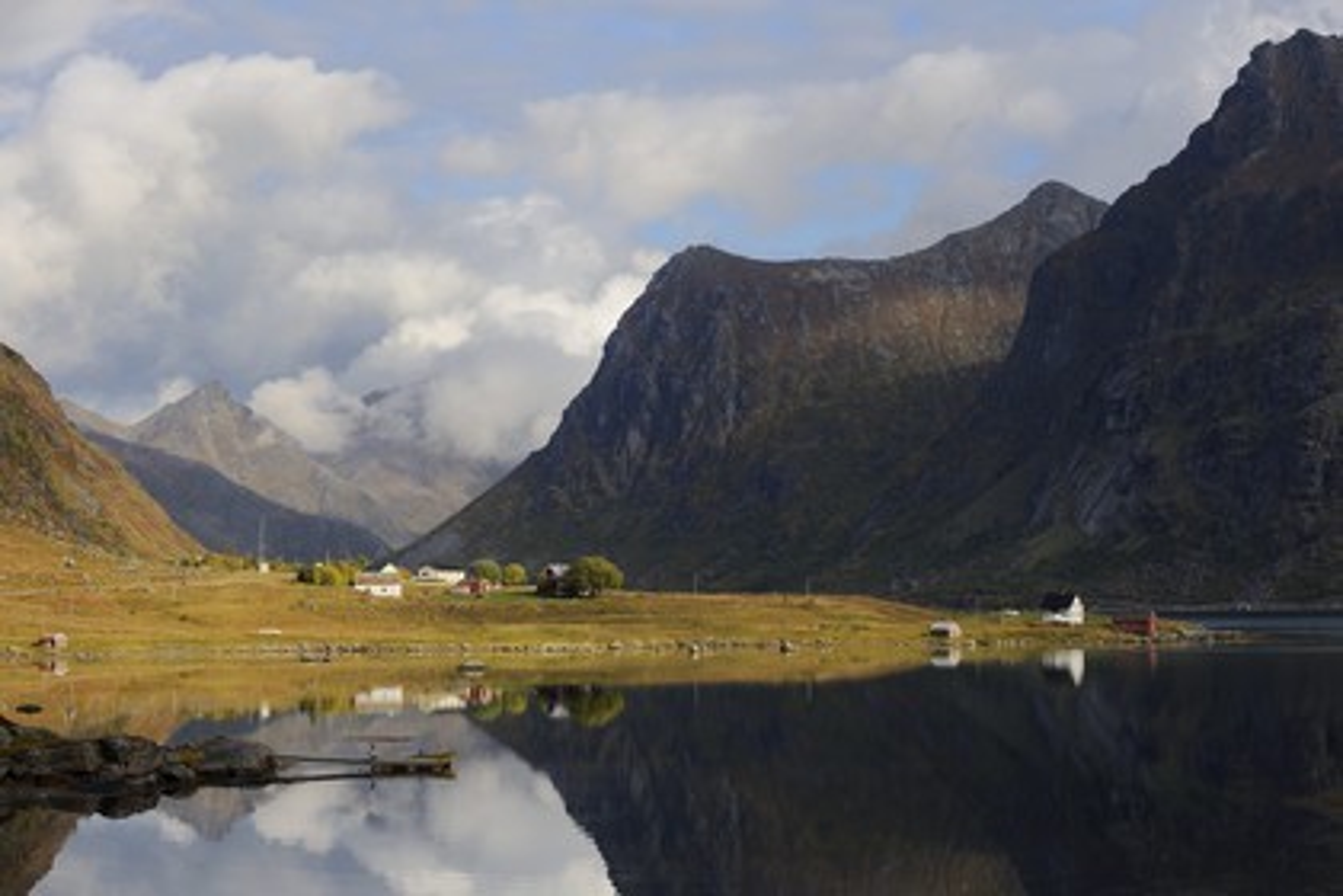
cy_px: 448
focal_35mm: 82
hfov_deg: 24.8
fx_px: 3059
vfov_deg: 16.7
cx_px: 672
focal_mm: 82
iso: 200
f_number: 9
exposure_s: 1/320
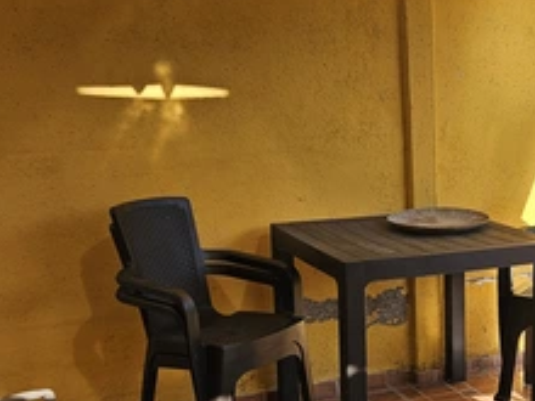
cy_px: 309
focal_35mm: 46
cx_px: 494
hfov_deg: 38.1
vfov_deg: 30.9
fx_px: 711
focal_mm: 5.4
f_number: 1.8
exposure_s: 1/677
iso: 25
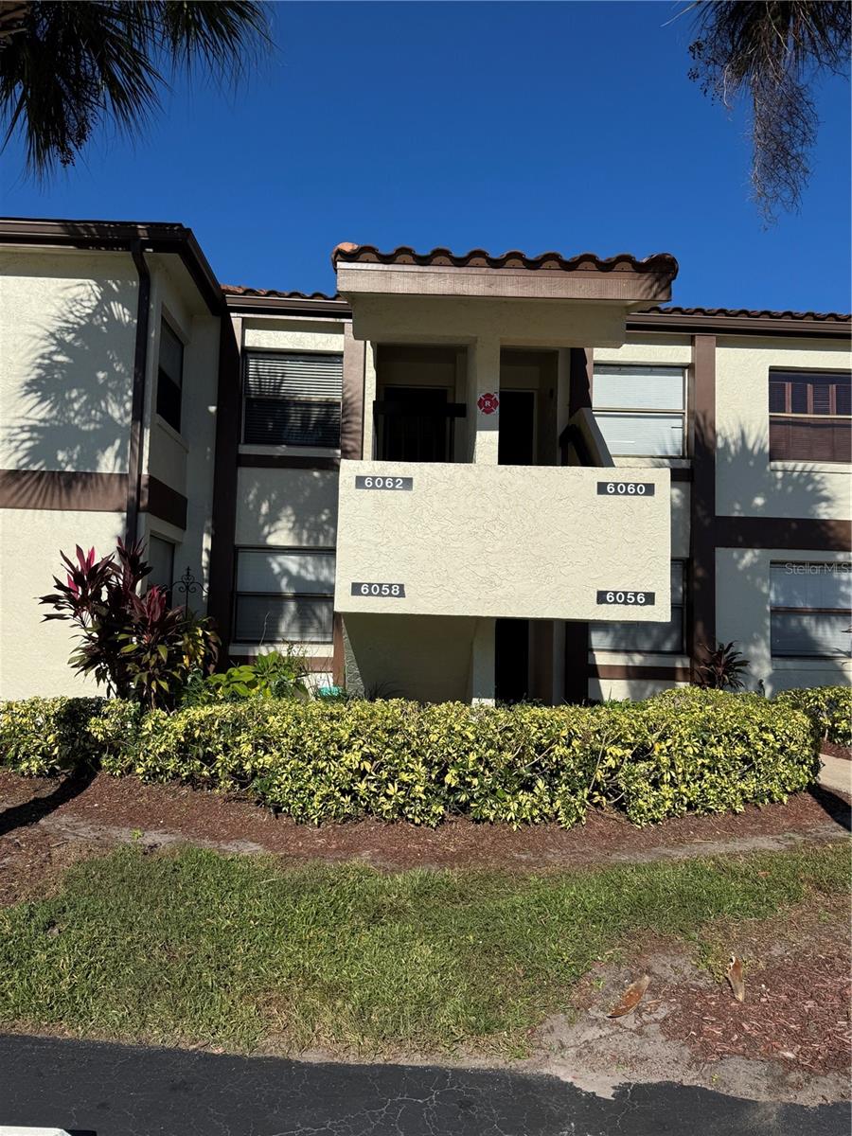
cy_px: 568
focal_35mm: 24
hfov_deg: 56.8
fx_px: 788
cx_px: 426
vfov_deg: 71.6
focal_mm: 6.76
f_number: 1.78
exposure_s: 1/9009
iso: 80
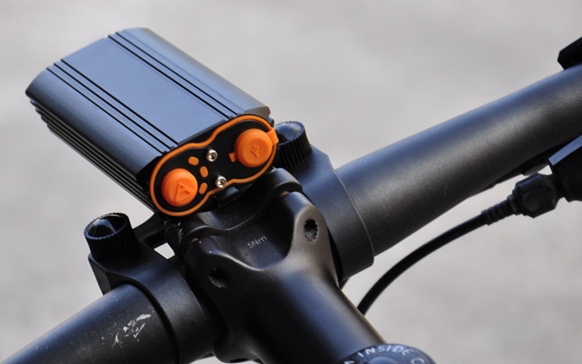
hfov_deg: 9.6
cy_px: 170
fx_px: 3457
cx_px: 168
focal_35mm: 218
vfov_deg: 6.0
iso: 200
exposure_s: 1/100
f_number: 9
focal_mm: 98
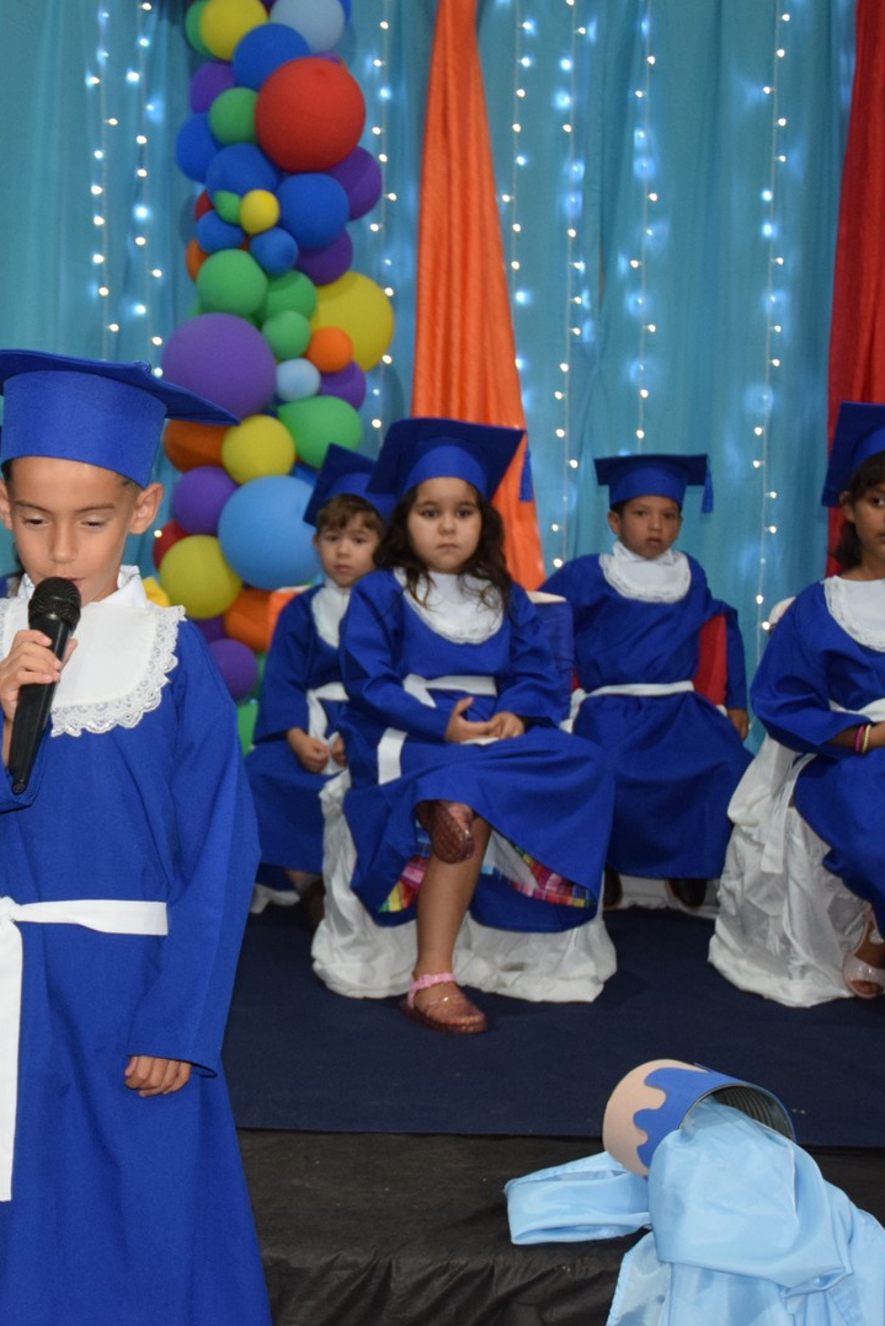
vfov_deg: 36.2
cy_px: 673
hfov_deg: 24.2
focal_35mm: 55
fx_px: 2027
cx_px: 162
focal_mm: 24
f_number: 3.8
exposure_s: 1/60
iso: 1400
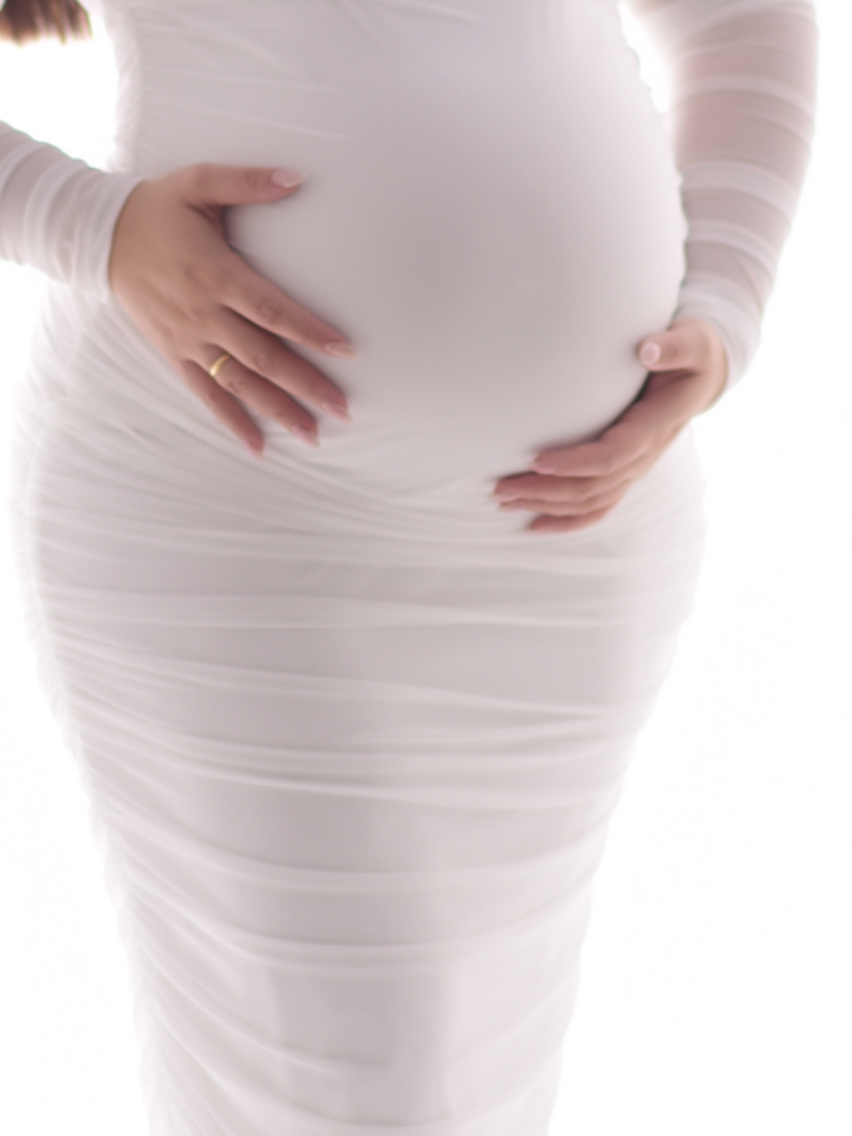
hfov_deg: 5.9
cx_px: 306
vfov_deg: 7.9
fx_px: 8273
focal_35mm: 252
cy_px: 520
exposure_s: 1/160
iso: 100
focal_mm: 85
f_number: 2.2
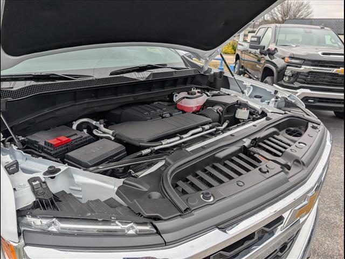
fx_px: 239
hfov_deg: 71.6
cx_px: 172
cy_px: 130
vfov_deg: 56.8
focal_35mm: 24
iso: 19
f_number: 1.68
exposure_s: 1/345
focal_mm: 6.9
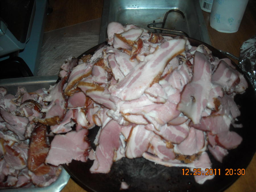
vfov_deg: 40.7
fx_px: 259
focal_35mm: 35
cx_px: 128
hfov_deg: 52.6
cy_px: 96
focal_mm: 5.7
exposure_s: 1/60
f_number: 2.8
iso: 200
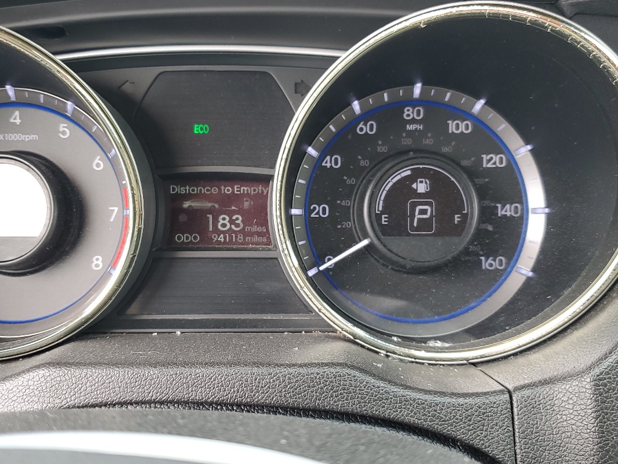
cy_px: 227
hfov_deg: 47.8
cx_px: 274
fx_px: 696
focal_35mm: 39
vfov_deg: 36.8
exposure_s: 1/120
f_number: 1.5
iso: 64
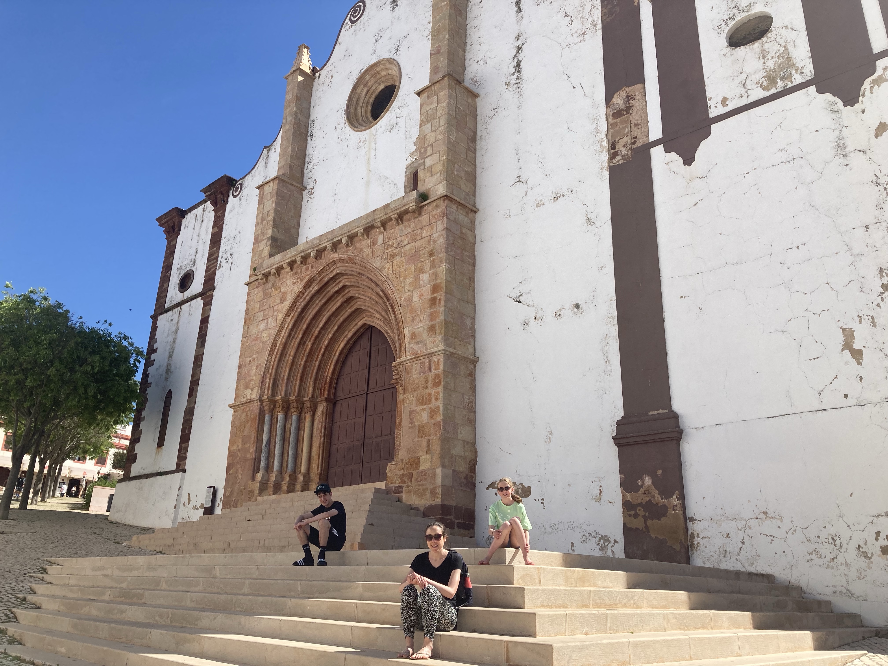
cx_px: 444
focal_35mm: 28
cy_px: 333
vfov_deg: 49.7
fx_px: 718
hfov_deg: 63.4
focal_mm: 3.99
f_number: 1.8
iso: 20
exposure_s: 1/2000
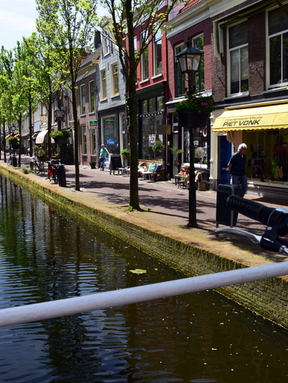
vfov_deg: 46.8
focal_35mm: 40
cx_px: 52
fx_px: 443
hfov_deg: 34.7
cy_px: 195
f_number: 8
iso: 125
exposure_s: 1/60
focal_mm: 18
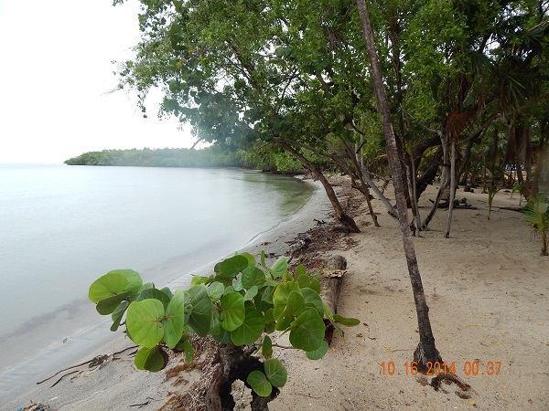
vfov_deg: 61.1
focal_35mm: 22
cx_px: 274
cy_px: 206
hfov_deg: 76.4
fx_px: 349
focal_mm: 4
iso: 125
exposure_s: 1/640
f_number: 3
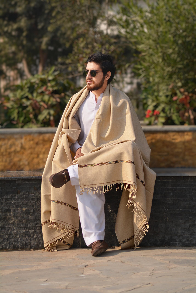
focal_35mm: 165
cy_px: 146
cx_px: 98
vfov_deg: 12.5
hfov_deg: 8.3
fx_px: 1347
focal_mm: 110
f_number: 4
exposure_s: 1/2000
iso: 200
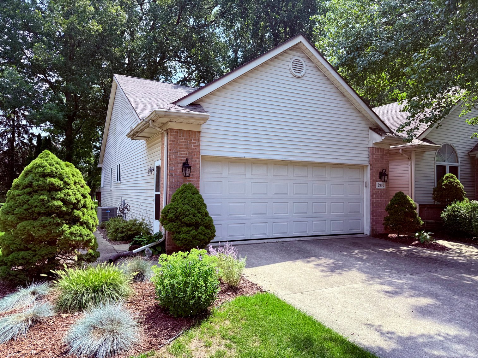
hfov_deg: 71.6
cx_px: 239
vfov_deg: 56.8
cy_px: 179
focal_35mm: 24
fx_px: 331
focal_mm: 6.76
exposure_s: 1/1689
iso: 80
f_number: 1.78
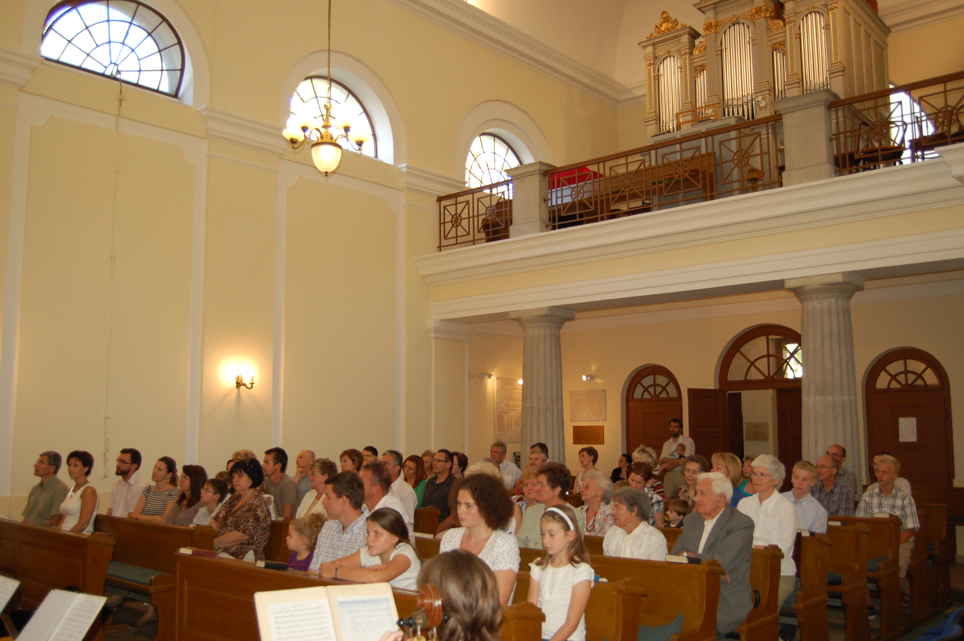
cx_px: 482
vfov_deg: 39.9
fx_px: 883
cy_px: 320
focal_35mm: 33
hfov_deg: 57.3
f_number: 3.8
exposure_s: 1/60
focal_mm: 22
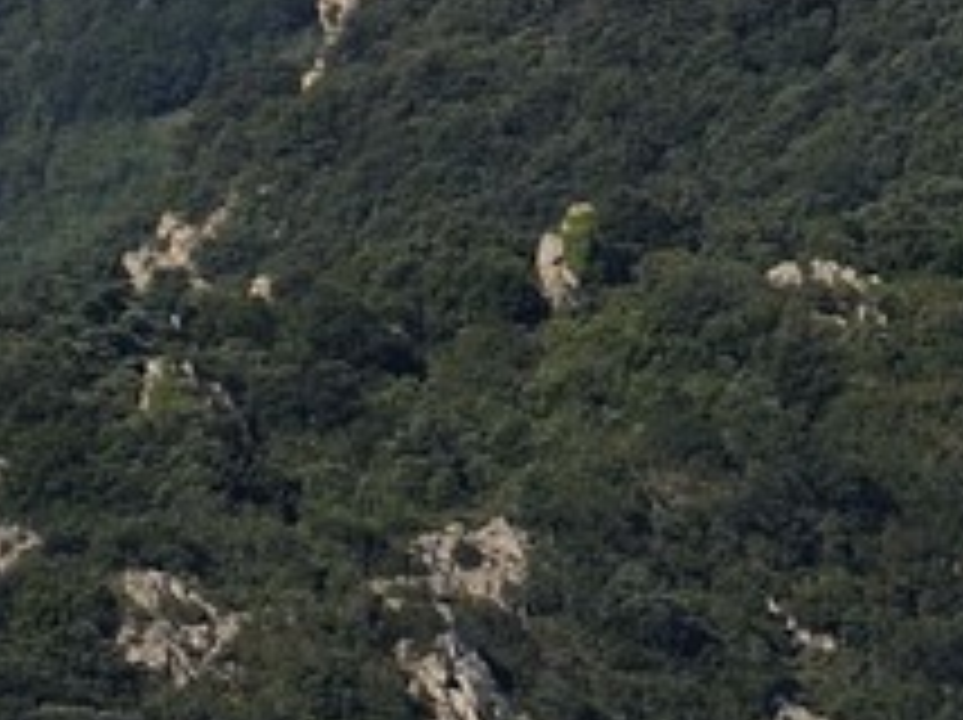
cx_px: 3339
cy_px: -432
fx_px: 40015
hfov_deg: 1.4
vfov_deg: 1.0
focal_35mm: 1440
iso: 400
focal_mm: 200
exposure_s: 1/1250
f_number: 8
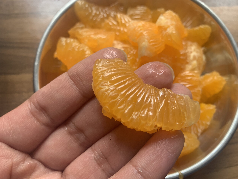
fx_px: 179
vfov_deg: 53.1
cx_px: 119
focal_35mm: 26
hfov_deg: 67.3
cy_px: 90
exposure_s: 1/121
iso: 50
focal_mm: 4.25
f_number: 1.8
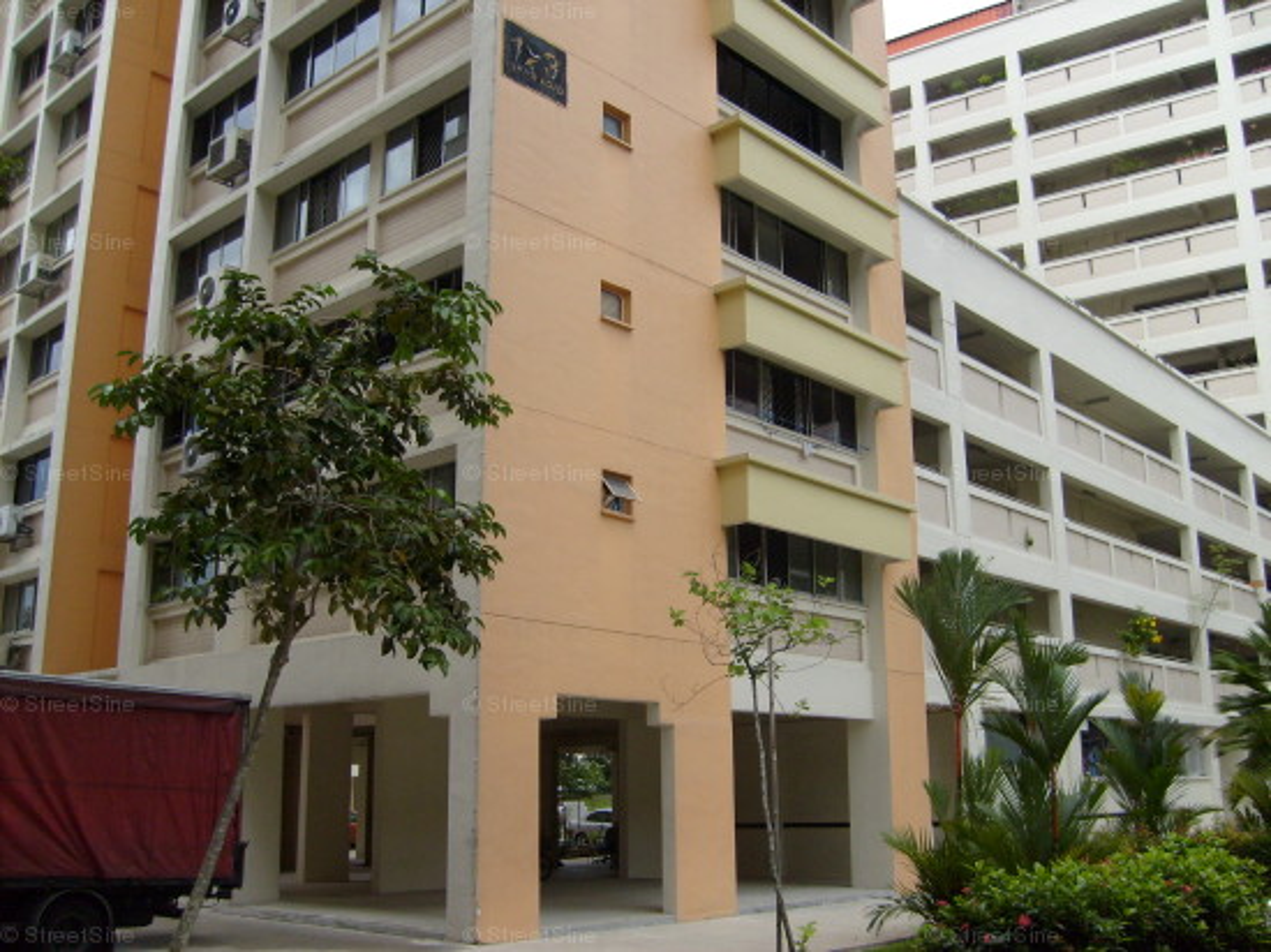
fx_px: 1285
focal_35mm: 35
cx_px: 636
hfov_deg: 52.6
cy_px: 476
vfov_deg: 40.7
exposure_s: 1/180
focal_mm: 5.8
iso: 80
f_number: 7.1
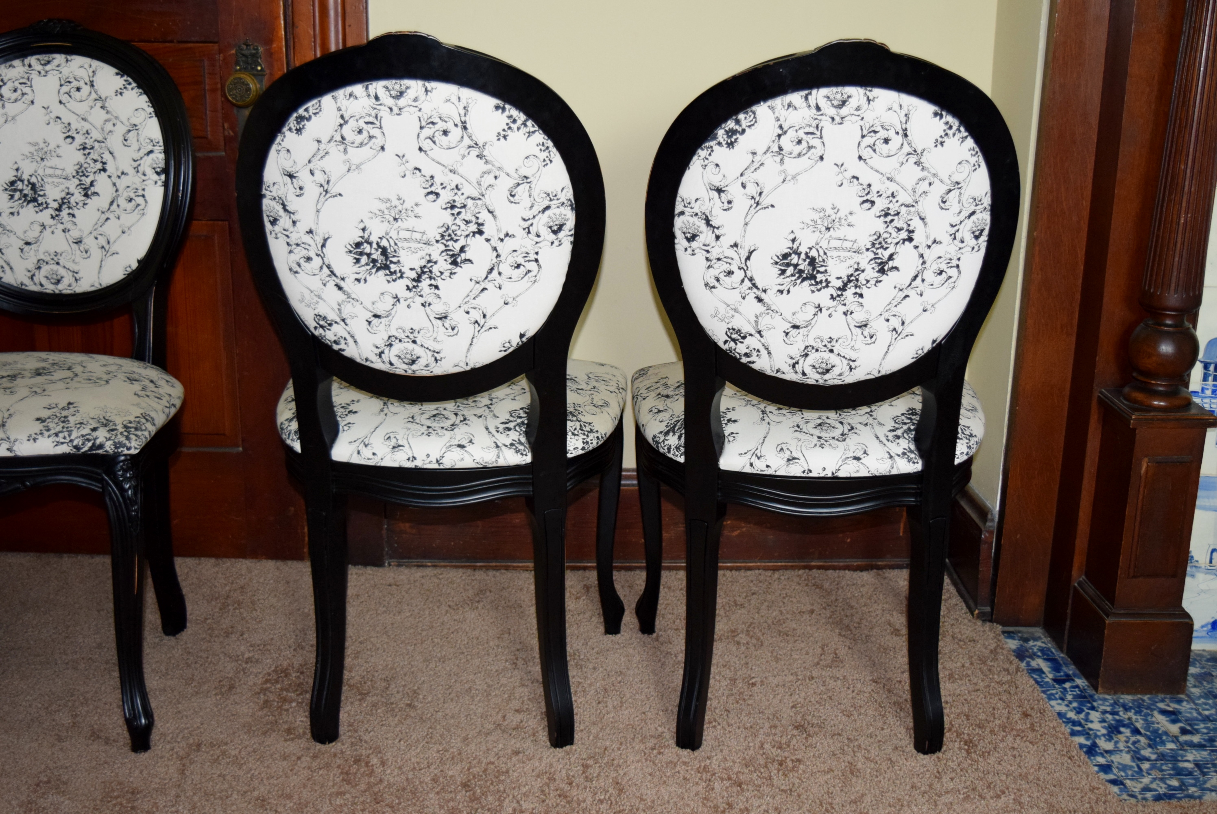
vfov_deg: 31.9
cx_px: 608
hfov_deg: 46.4
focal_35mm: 42
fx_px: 1421
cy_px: 407
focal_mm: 28
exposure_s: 1/60
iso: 1800
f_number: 4.2
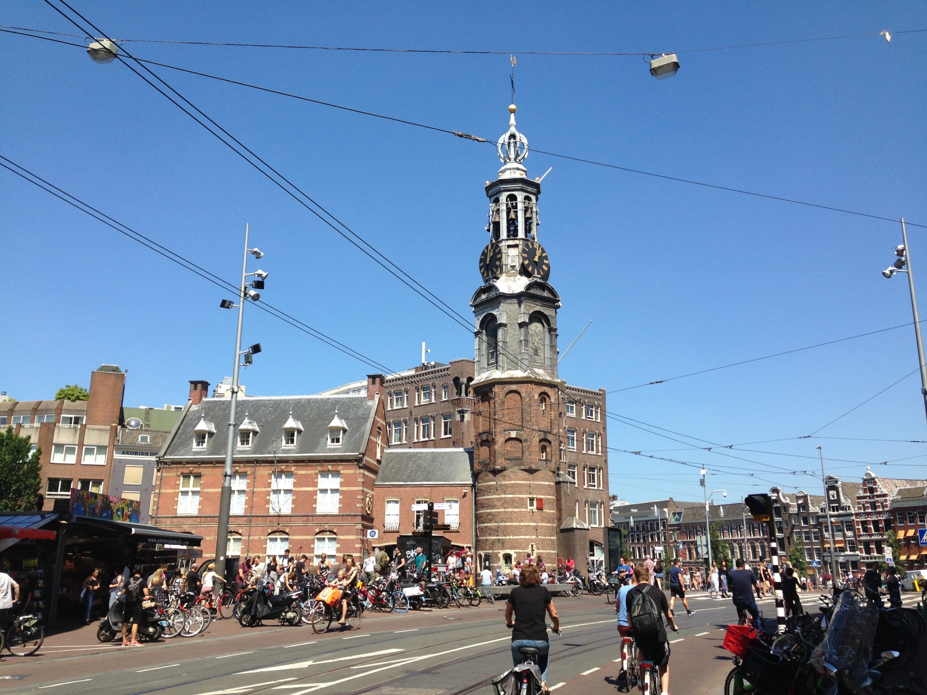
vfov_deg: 42.9
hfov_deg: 55.4
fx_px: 884
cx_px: 464
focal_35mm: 33
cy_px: 348
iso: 50
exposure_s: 1/1355
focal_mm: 4.12
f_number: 2.4
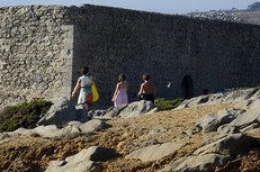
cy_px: 327
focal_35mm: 305
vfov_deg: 4.4
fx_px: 2198
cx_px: -565
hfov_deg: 6.2
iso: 200
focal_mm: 44
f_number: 11
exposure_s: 1/400
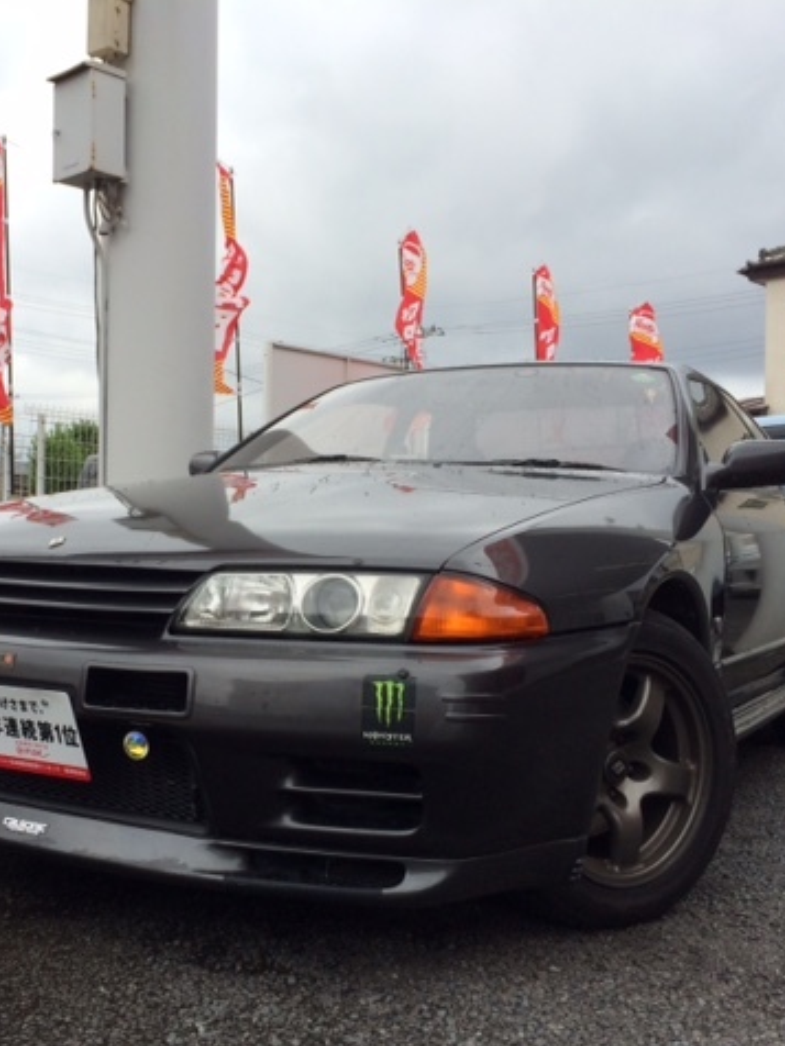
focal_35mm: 39
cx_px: 237
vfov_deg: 47.9
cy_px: 523
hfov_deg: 36.3
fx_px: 1179
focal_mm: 4.15
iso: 32
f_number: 2.2
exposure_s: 1/1001
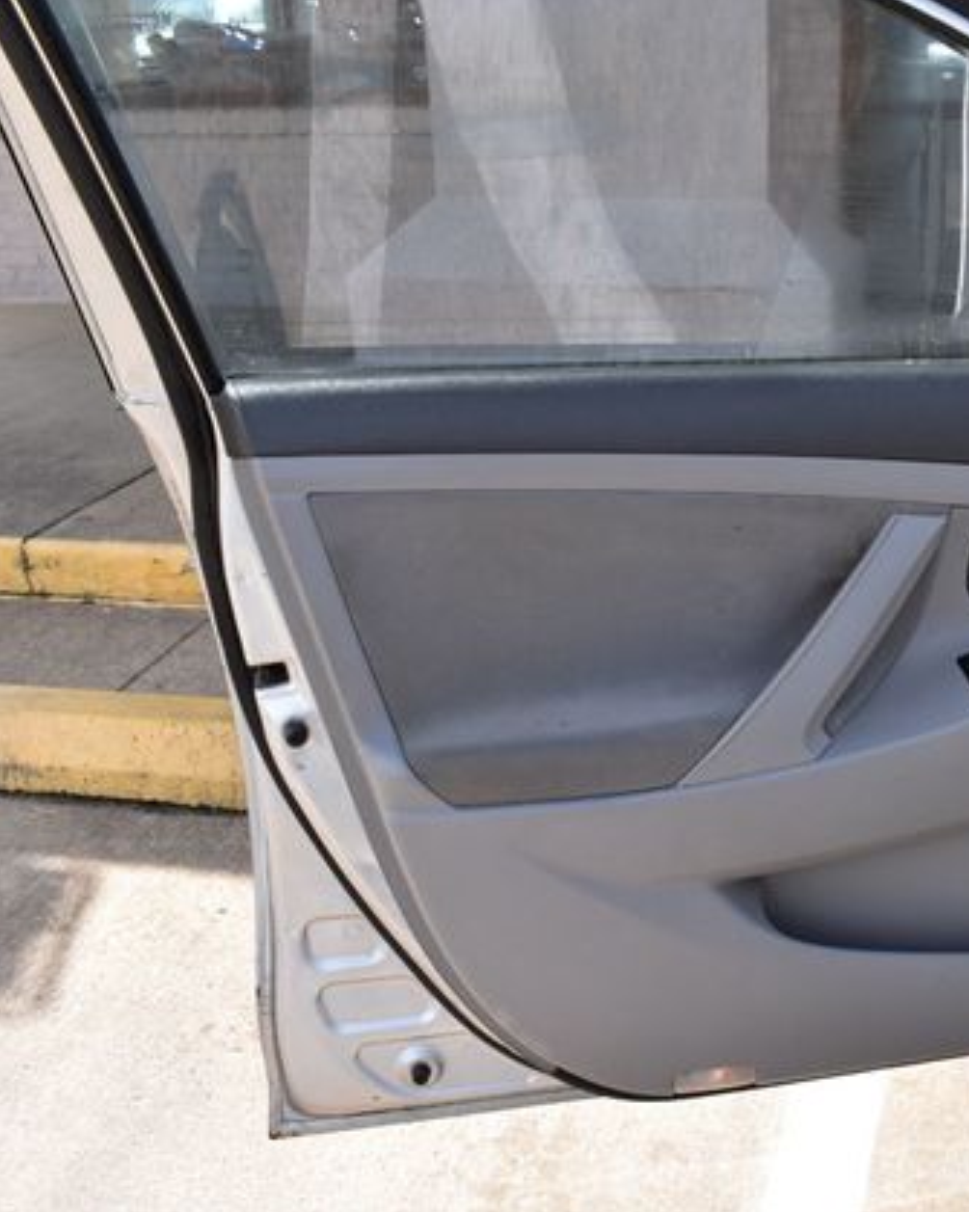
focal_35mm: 43
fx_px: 1542
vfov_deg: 42.9
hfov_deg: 33.5
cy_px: 610
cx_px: 824
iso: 400
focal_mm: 20
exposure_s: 1/320
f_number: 10
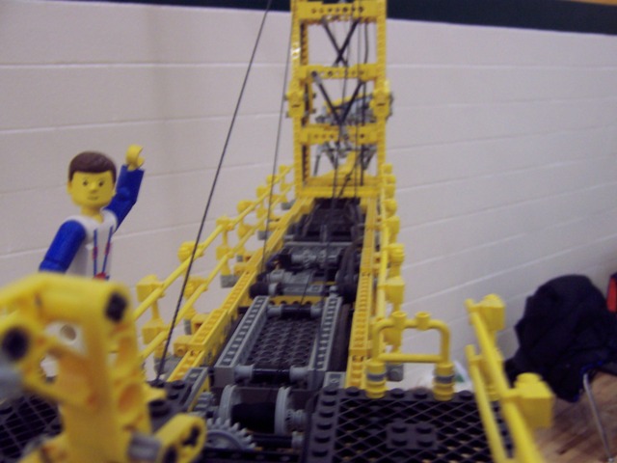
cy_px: 232
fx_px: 642
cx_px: 308
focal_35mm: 36
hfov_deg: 51.4
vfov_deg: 39.7
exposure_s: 1/15
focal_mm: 5.6
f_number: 2.8
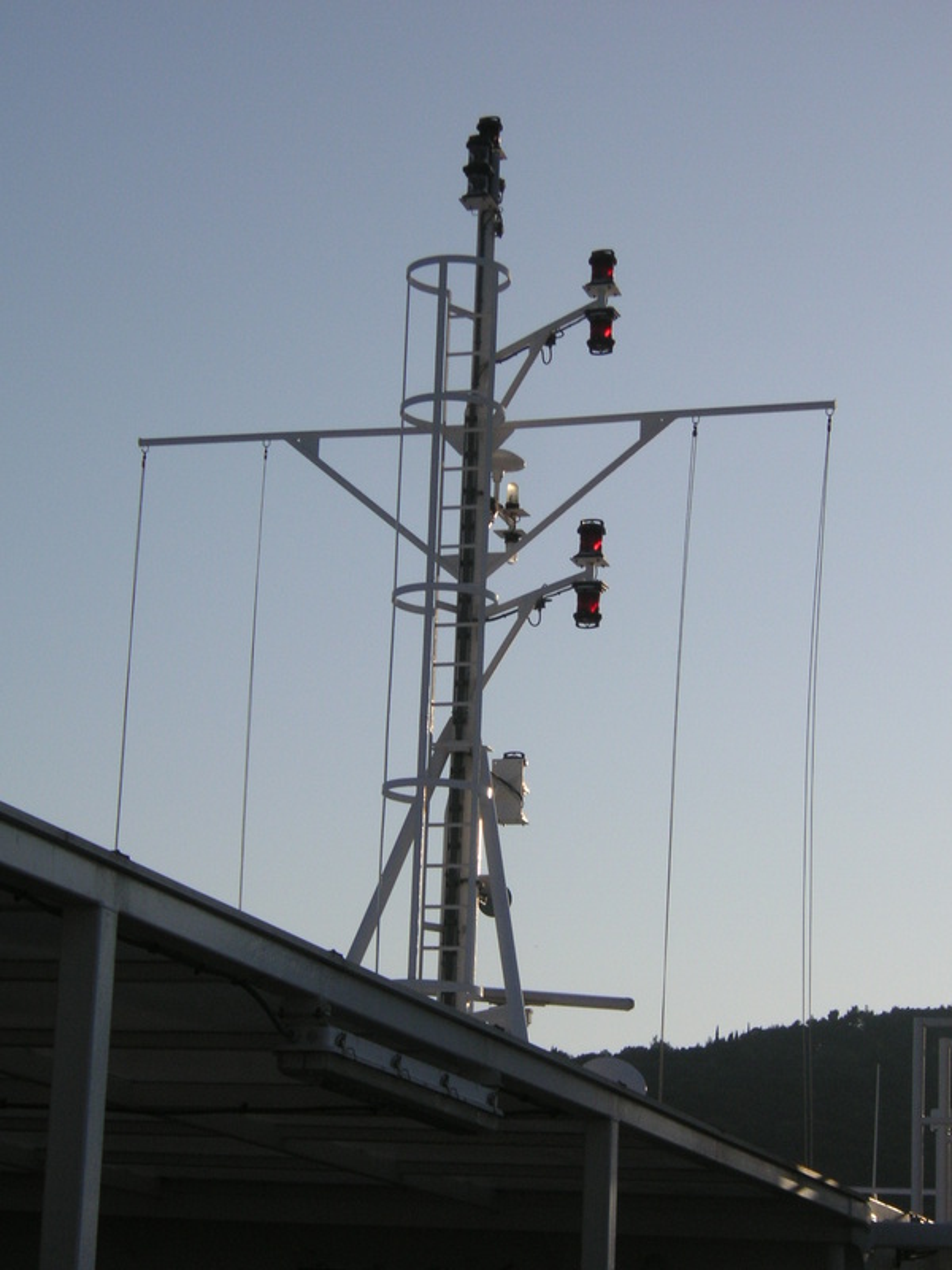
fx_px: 3374
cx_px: 476
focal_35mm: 92
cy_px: 635
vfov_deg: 21.3
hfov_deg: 16.1
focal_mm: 15.2
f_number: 13
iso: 50
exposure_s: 1/180
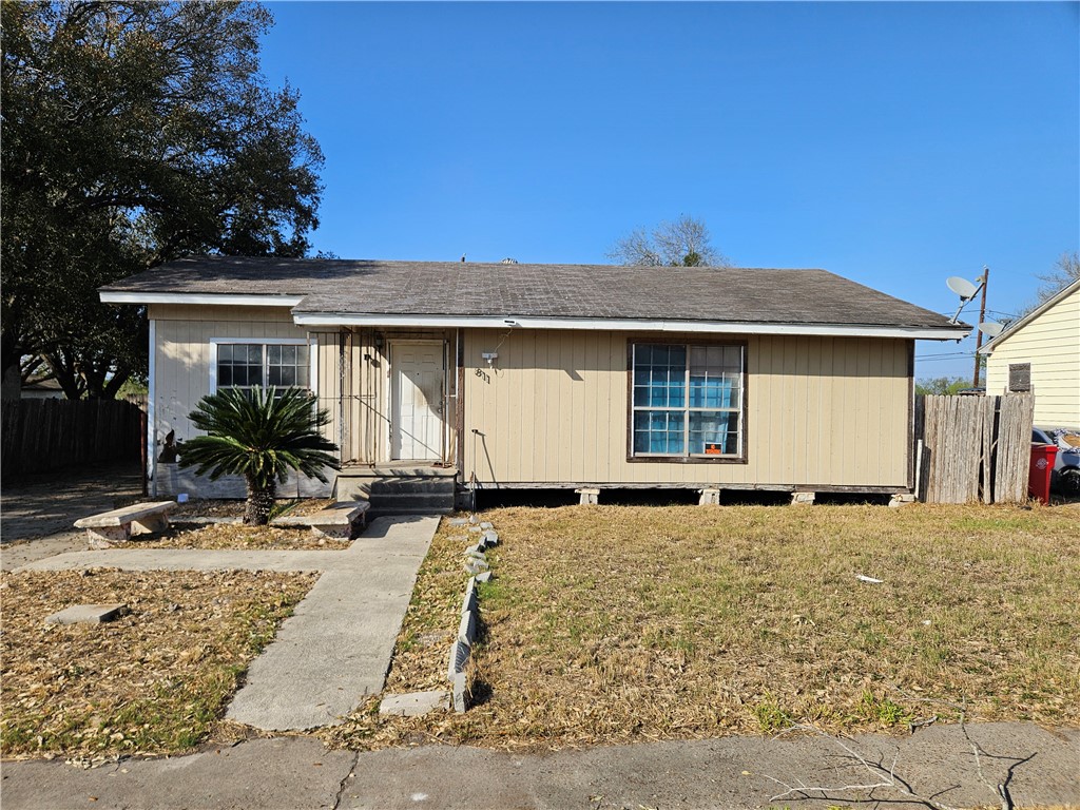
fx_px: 718
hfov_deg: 73.9
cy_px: 405
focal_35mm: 23
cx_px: 540
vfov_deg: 58.9
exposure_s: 1/2497
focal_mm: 5.4
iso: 25
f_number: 1.8
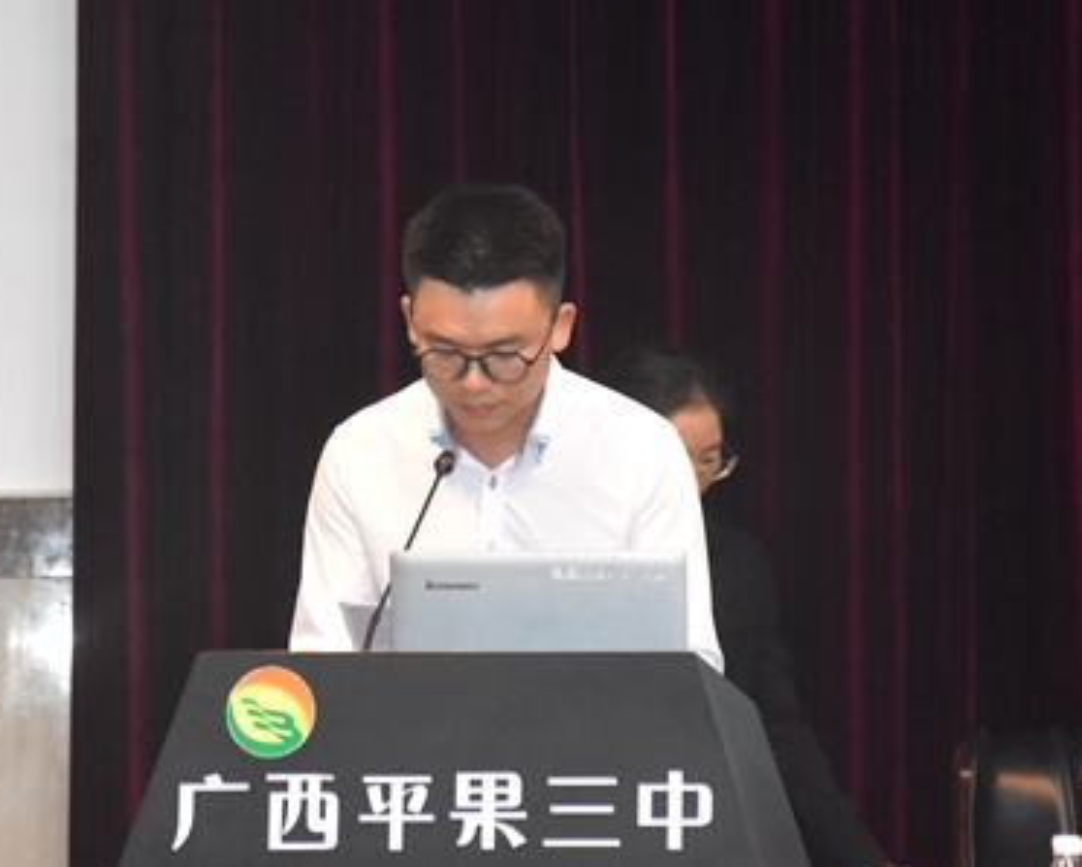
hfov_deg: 10.8
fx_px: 5721
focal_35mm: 179
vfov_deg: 8.7
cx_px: 471
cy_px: 434
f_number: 5.6
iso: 3200
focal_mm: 105
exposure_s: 1/60
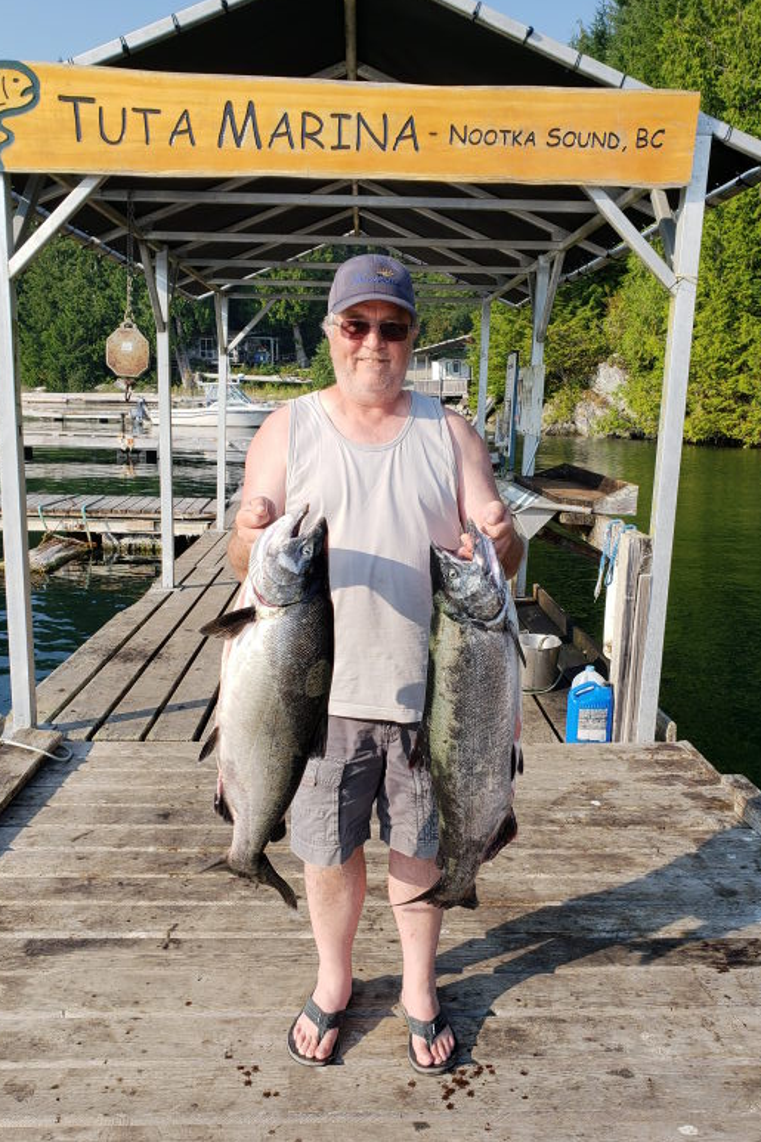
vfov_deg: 65.5
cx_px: 352
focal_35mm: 28
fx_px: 888
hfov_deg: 46.3
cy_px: 581
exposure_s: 1/932
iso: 50
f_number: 2.4
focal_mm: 4.3
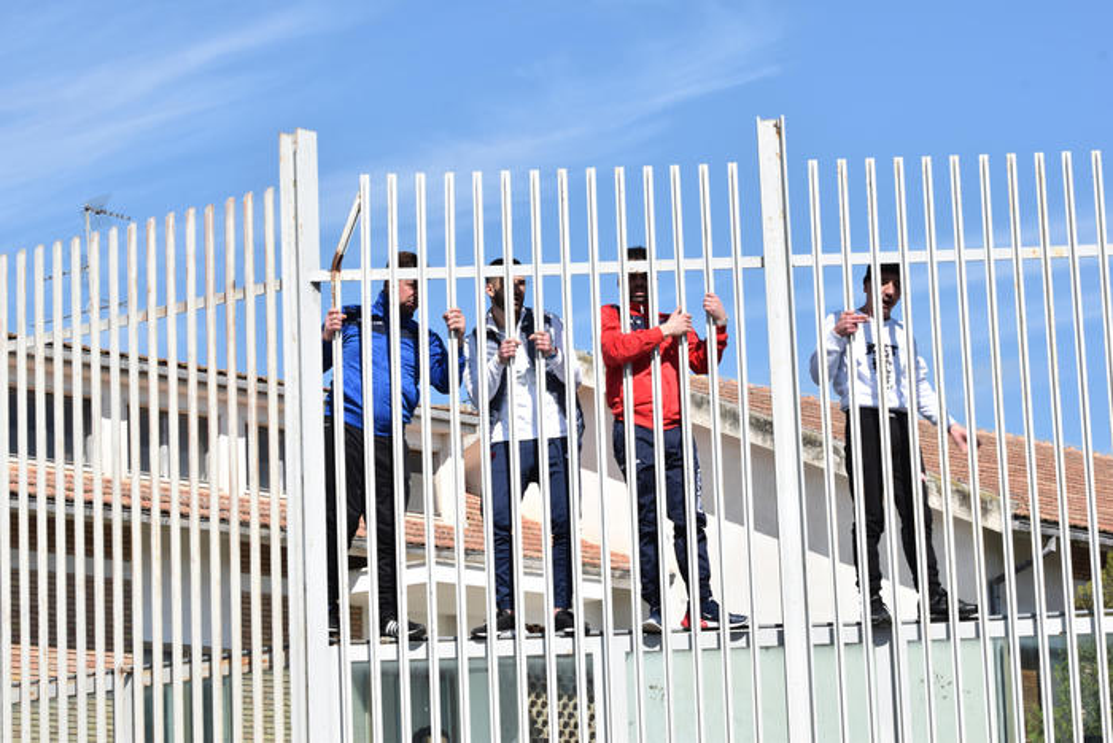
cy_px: 372
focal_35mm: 105
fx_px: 3247
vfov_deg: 13.0
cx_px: 556
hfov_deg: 19.5
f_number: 16
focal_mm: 70
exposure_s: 1/200
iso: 200
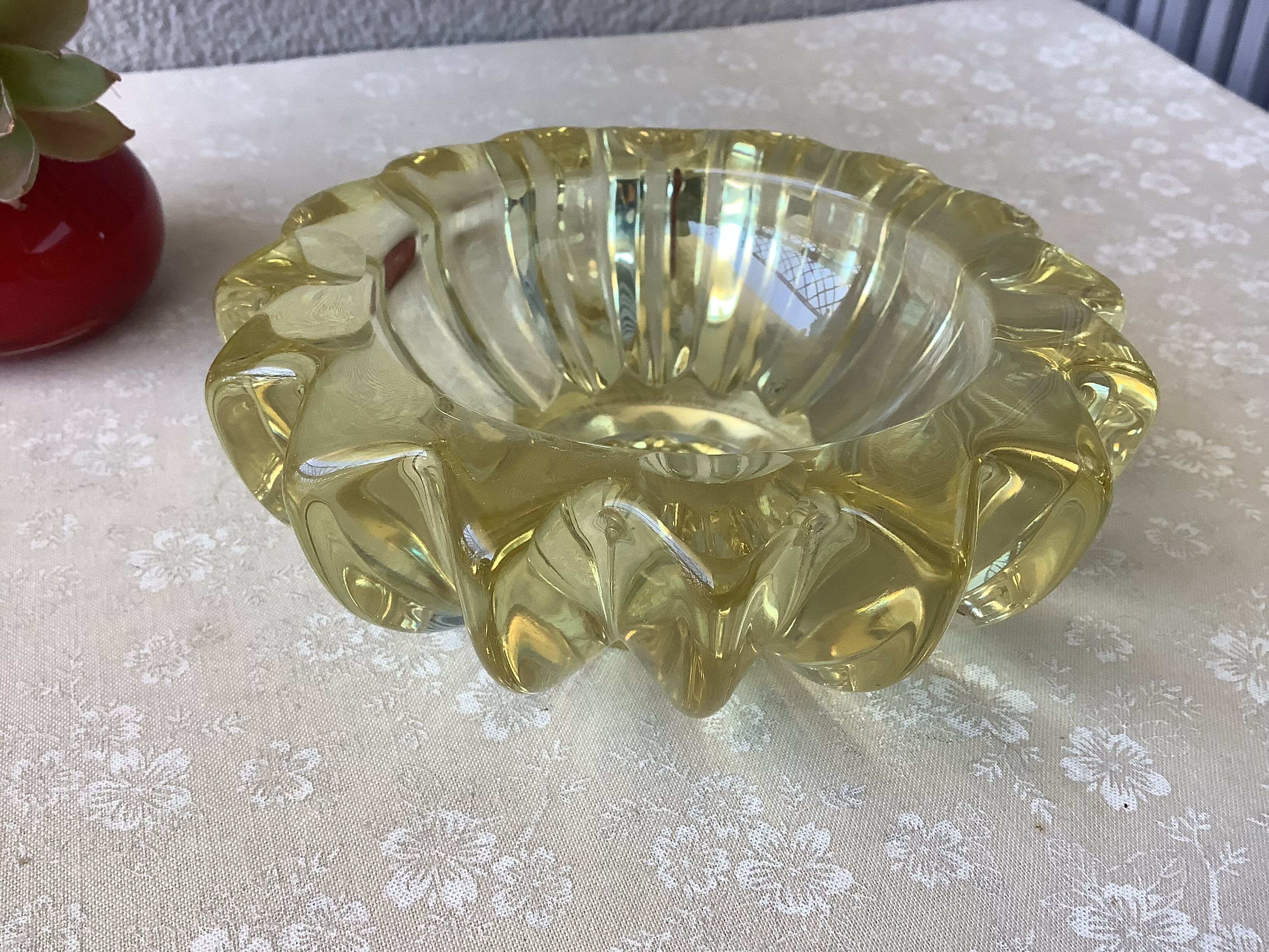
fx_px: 1136
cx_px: 634
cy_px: 476
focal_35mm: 31
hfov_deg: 58.4
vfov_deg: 45.4
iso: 100
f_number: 2.4
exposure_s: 1/120
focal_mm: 3.3
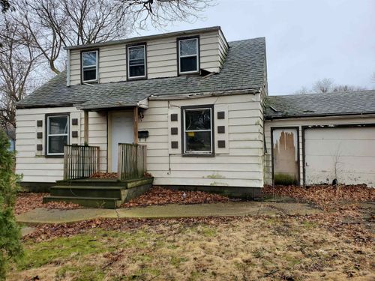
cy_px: 140
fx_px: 282
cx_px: 188
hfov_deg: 67.3
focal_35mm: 26
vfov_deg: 53.1
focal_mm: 4.3
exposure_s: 1/665
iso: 50
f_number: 2.4
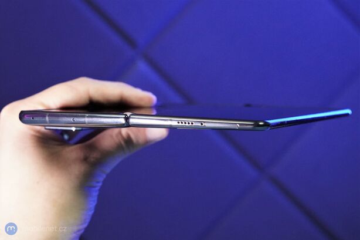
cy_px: 120
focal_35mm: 46
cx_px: 180
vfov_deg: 29.2
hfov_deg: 42.8
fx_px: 460
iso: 10000
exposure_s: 1/250
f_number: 8
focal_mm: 46
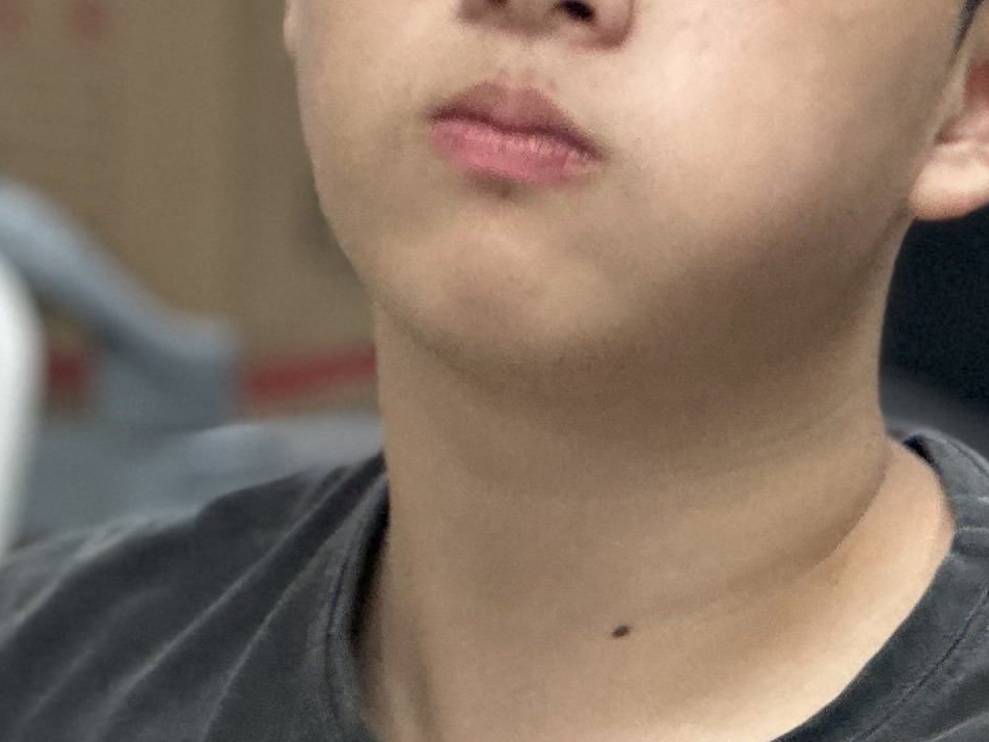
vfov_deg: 4.6
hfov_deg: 6.1
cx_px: 161
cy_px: 748
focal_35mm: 326
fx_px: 9314
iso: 320
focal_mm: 9
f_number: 2.8
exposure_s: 1/40
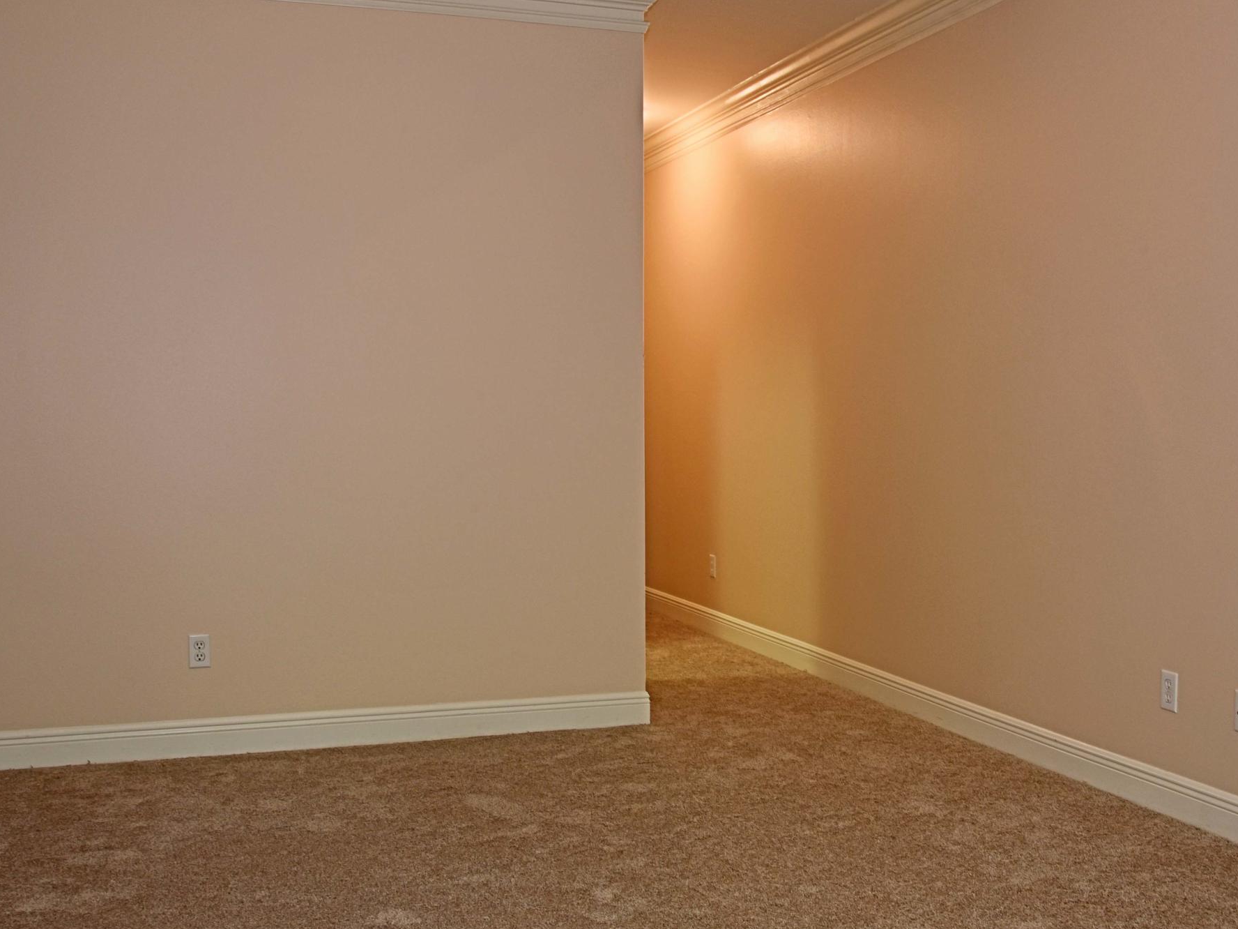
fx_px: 1395
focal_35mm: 39
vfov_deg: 36.8
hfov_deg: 47.7
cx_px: 719
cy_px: 463
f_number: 16
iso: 200
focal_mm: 24
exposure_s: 1/2
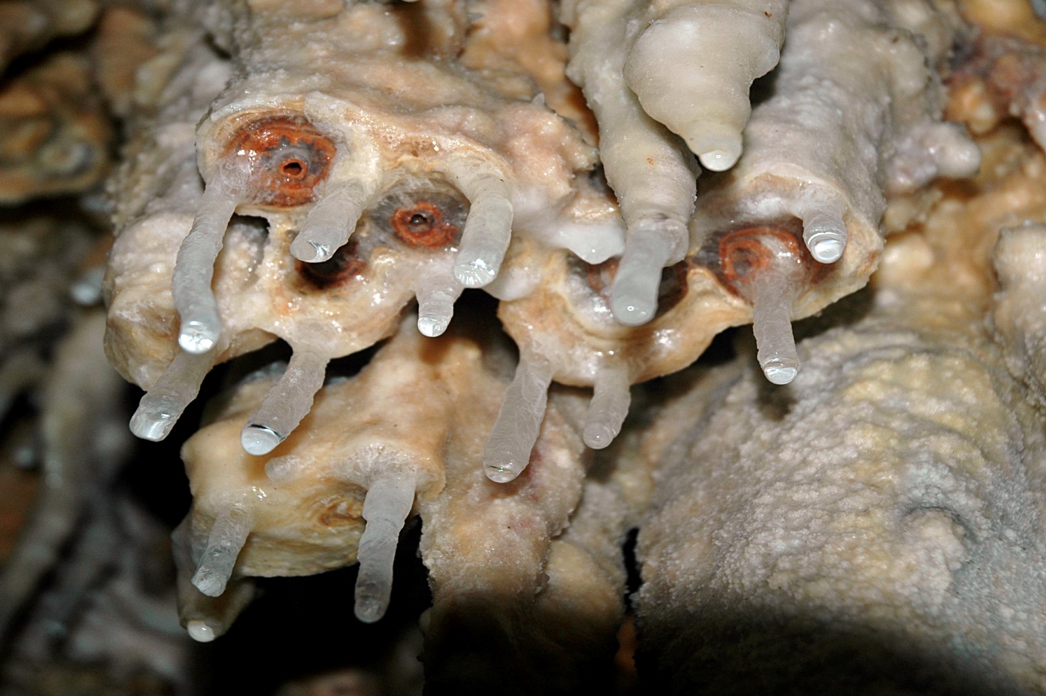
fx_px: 2003
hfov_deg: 29.3
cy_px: 348
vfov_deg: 19.7
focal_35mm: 69
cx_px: 523
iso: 200
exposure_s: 1/60
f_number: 4.5
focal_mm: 46
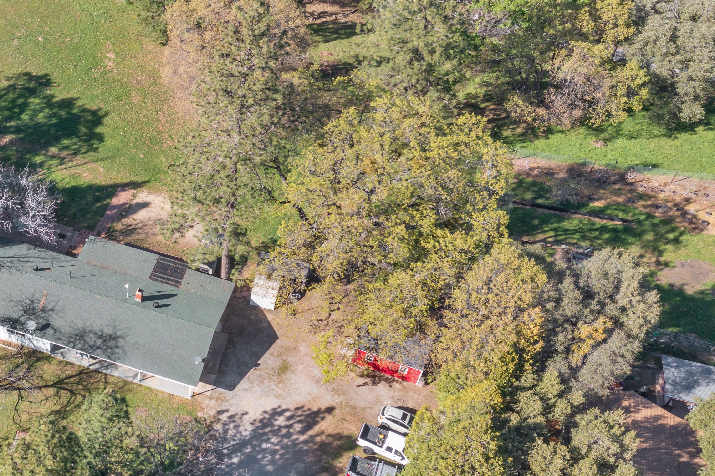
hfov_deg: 36.4
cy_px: 210
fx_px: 1013
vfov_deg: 26.4
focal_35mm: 51
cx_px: 67
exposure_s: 1/240
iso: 100
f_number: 5
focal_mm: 10.26
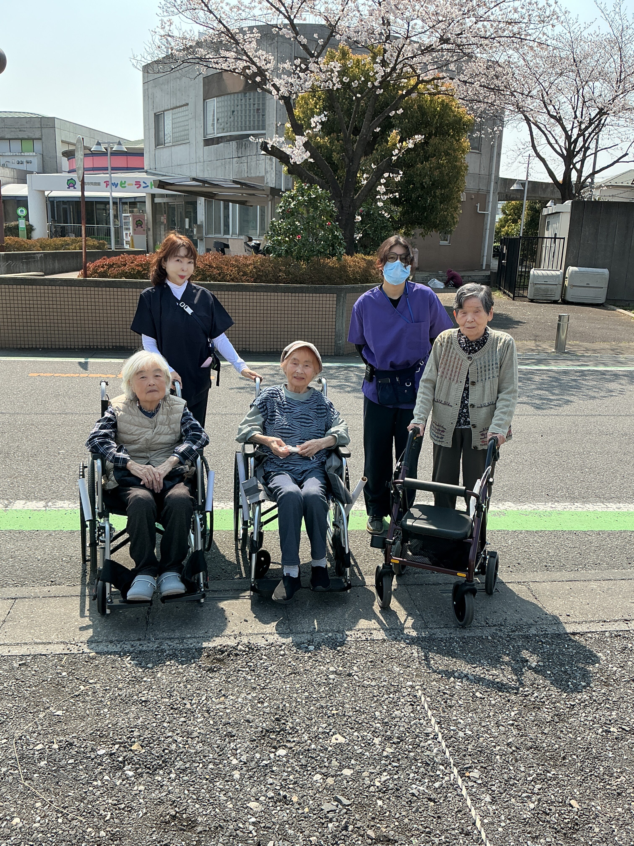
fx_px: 708
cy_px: 423
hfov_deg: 48.2
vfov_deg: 61.7
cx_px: 317
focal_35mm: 29
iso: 25
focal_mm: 3
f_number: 1.8
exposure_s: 1/855
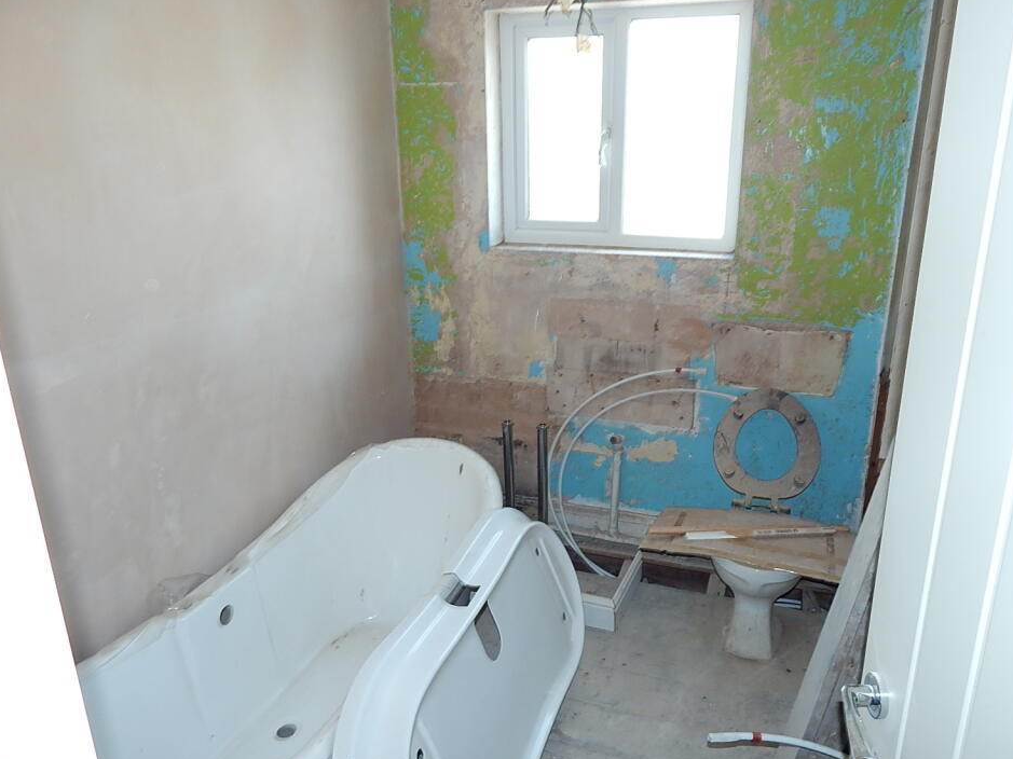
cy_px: 375
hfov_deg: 71.5
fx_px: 702
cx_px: 545
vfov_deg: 56.8
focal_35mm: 24
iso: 125
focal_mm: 4
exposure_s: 1/40
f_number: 3
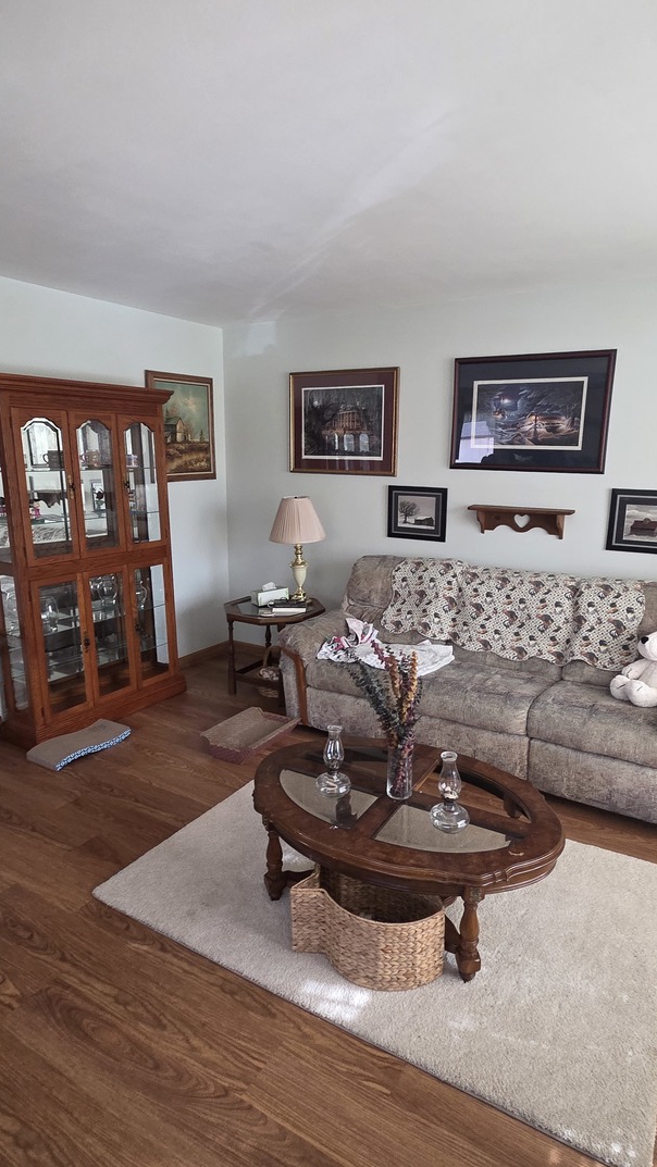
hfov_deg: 58.4
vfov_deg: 89.6
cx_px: 338
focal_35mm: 19
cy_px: 582
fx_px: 588
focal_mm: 2.2
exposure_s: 1/60
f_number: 2.2
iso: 320
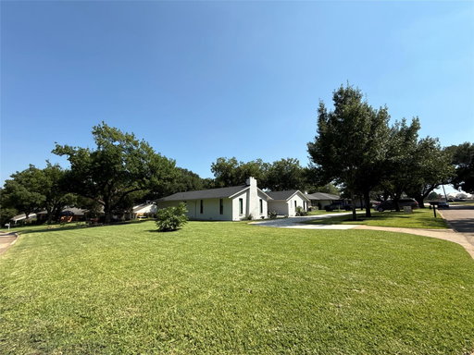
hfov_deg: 102.1
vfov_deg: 85.7
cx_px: 237
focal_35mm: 14
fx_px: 192
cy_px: 178
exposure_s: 1/1961
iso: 50
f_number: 2.2
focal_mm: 2.22
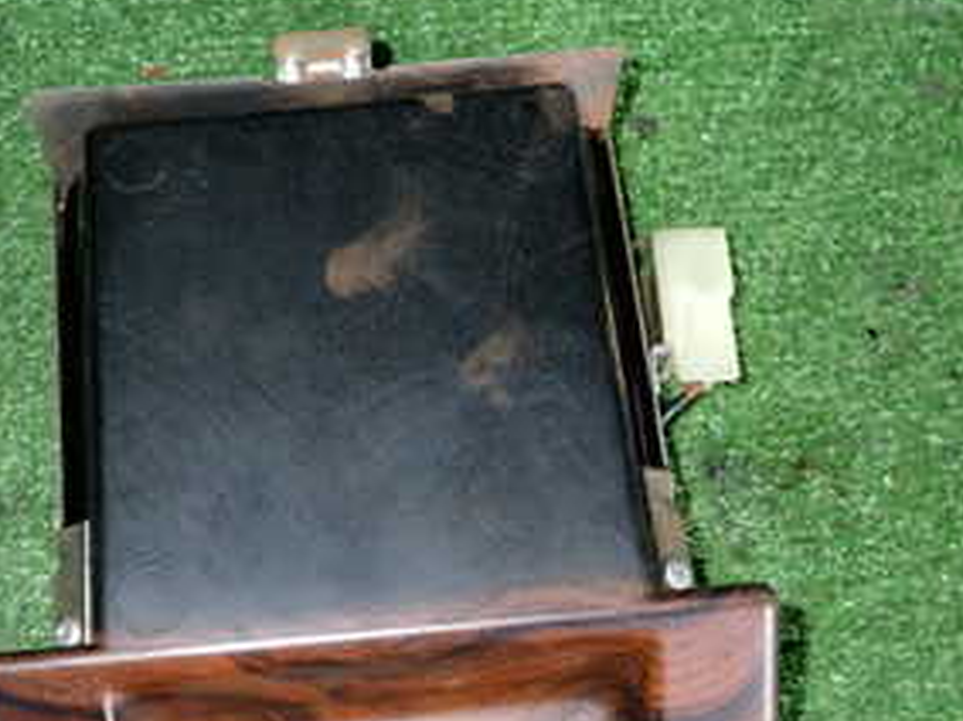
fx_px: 1474
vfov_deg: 27.4
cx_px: 385
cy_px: 442
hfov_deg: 36.1
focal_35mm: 53
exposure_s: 1/30
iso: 200
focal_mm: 4.5
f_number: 5.6
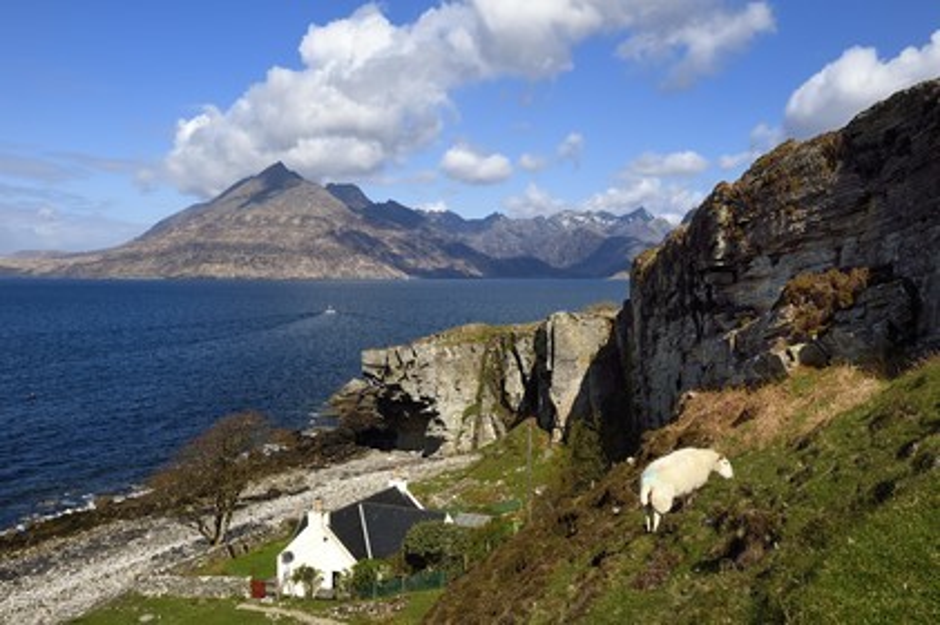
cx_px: 470
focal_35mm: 34
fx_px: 887
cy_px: 312
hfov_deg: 55.8
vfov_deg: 38.8
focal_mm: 34
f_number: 11
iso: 200
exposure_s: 1/400
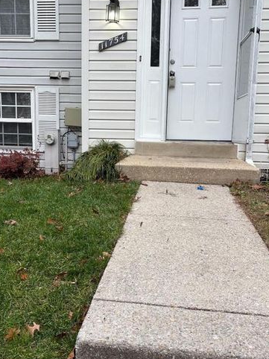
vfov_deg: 51.4
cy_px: 190
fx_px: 373
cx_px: 142
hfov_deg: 39.6
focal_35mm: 36
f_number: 1.6
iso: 50
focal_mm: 5.96
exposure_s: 1/433
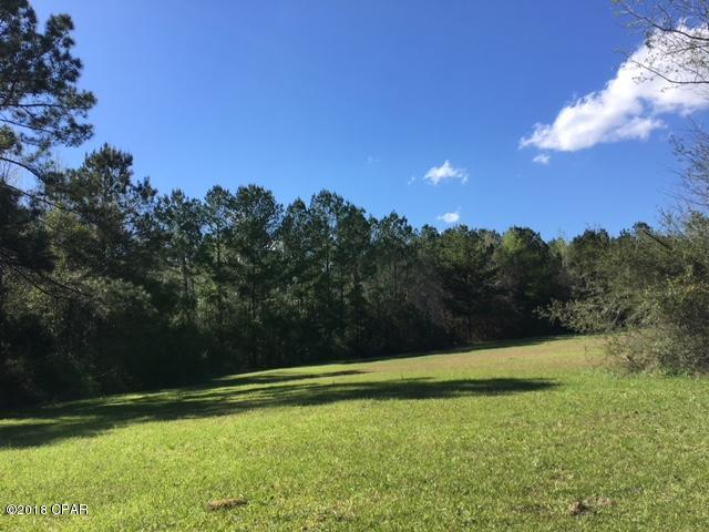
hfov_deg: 61.7
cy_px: 266
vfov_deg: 48.2
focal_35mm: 29
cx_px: 354
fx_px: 594
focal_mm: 4.15
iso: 25
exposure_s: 1/1083
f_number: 2.2
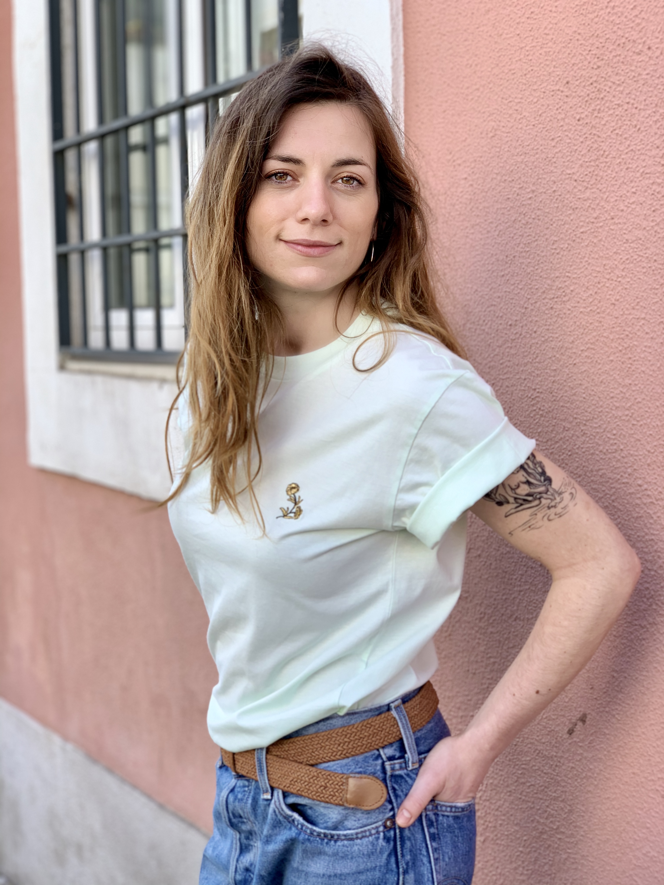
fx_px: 1330
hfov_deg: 28.0
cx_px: 332
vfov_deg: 36.8
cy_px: 442
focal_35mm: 52
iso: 16
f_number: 2.4
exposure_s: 1/141
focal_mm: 6
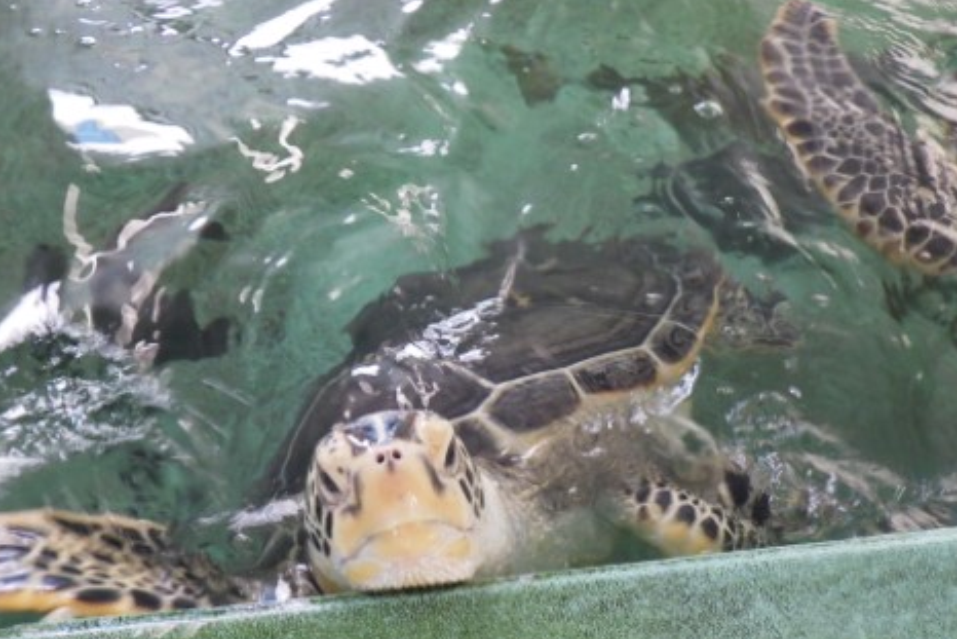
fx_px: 1064
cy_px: 374
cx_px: 450
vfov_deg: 33.3
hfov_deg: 48.4
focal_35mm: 40
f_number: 3.5
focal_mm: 5
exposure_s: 1/40
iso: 400
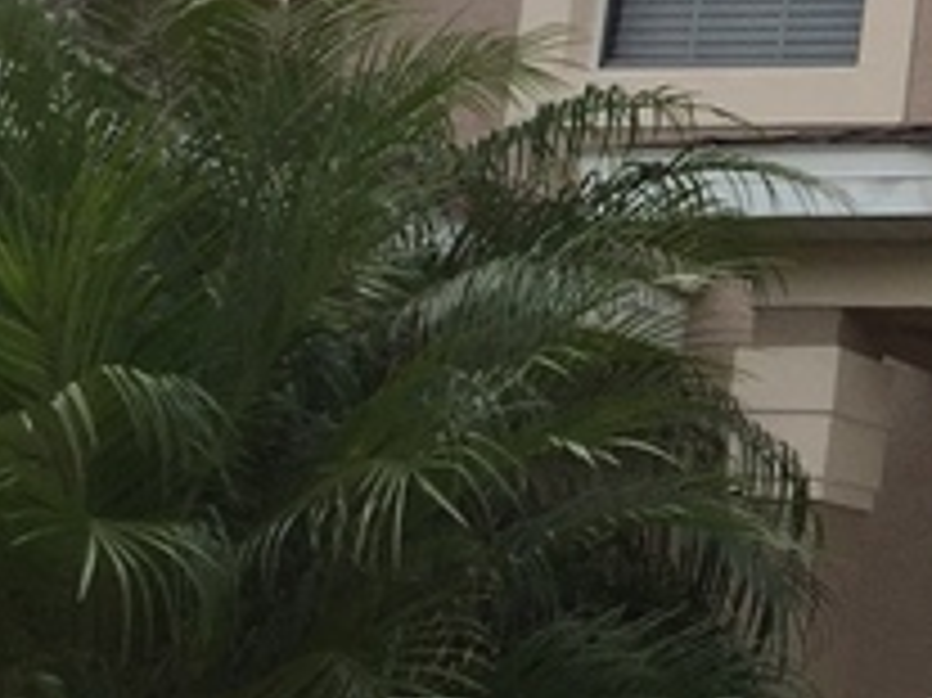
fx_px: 3014
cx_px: 1792
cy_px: 239
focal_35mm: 112
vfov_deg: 13.2
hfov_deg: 14.8
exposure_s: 1/1412
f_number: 2.2
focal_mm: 4.15
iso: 32
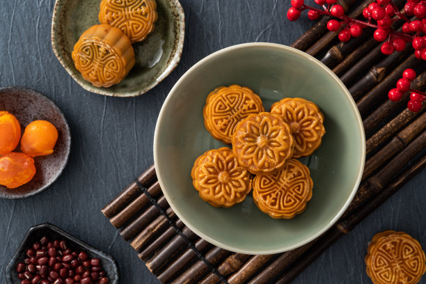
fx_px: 1349
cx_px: 213
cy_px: 142
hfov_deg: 17.9
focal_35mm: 114
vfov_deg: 12.0
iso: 100
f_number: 13
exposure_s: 1/125
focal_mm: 114
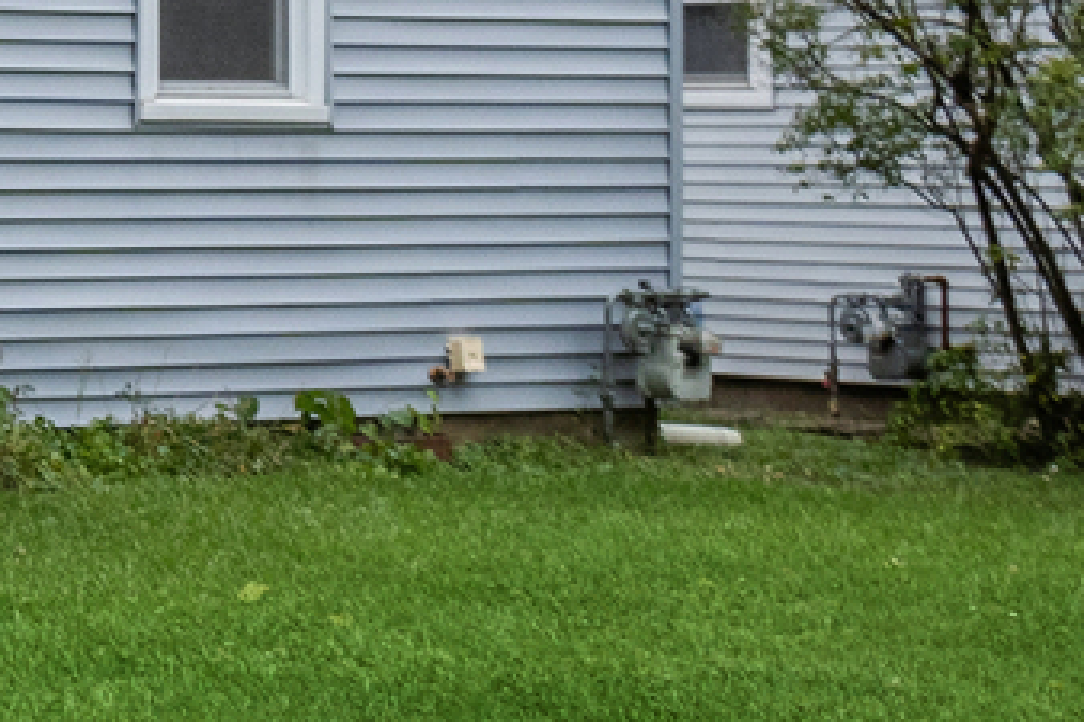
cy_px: 122
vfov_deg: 9.5
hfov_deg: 12.5
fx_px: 4334
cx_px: -1100
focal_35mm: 144
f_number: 8
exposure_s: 1/30
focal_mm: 20
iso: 400
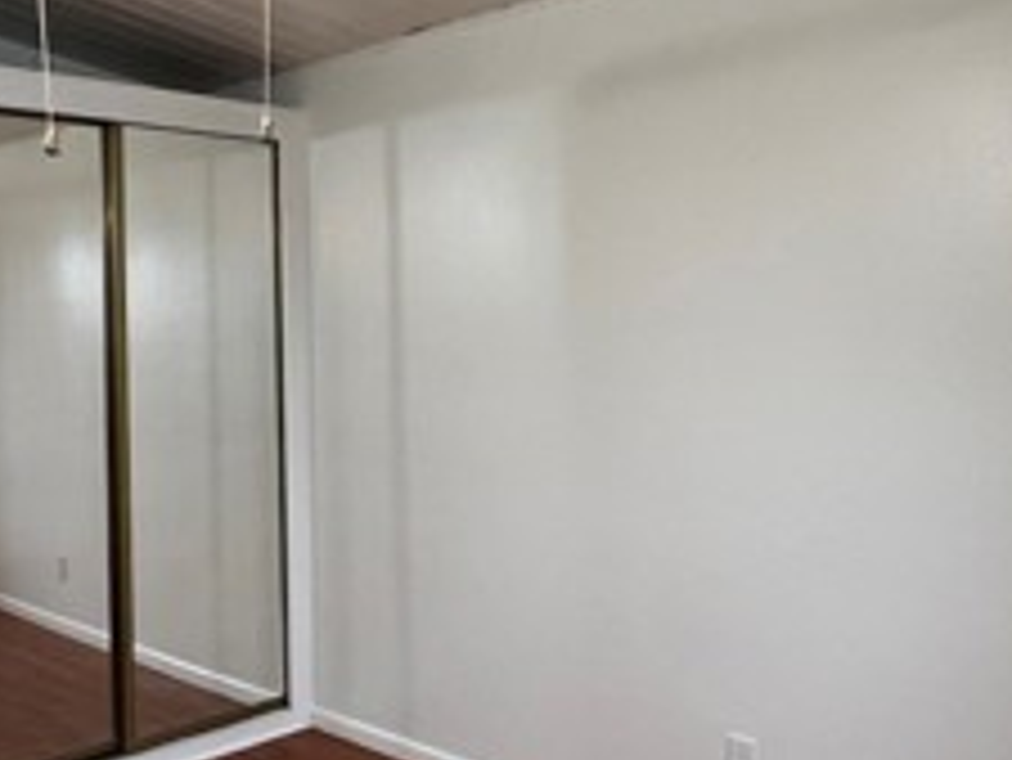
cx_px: 540
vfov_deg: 38.6
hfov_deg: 50.1
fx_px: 1082
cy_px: 306
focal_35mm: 37
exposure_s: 1/60
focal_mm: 1.57
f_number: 1.8
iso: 200
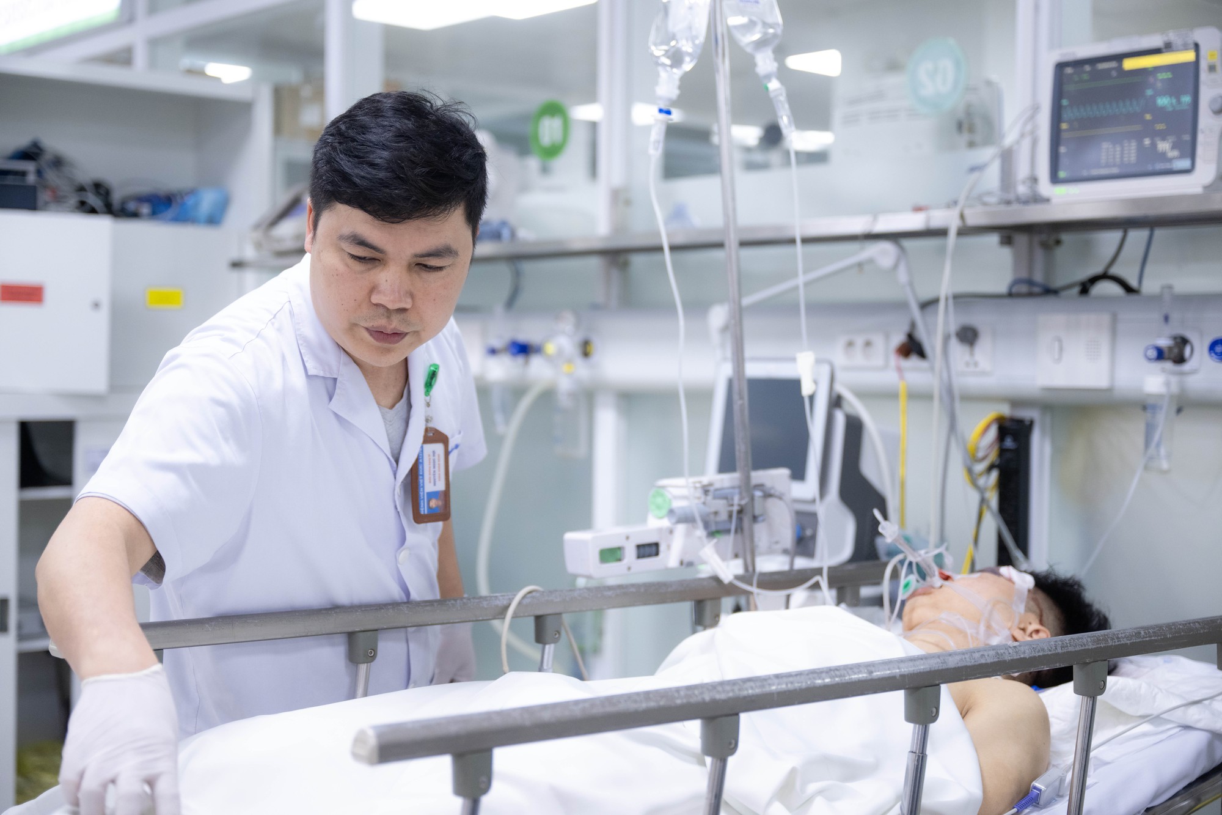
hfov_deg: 38.9
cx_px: 611
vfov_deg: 26.5
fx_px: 1731
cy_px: 408
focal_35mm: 51
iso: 2000
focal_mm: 51
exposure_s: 1/250
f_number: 2.8
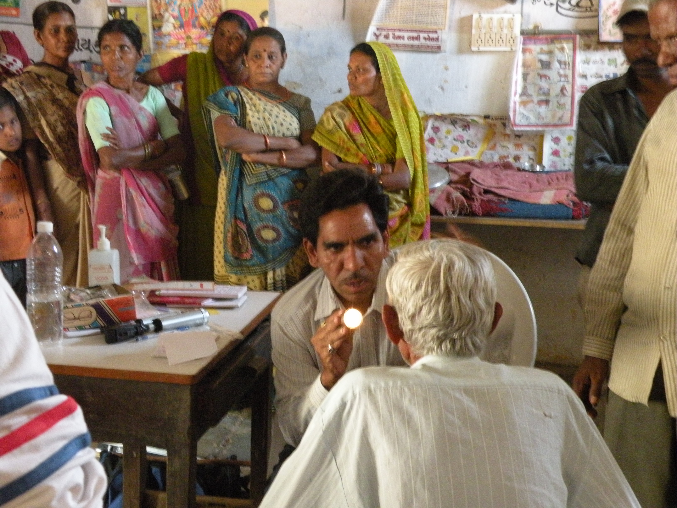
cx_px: 338
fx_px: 1095
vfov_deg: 26.1
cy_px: 254
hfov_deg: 34.3
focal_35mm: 56
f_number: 3.5
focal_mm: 9.8
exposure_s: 1/8
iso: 592
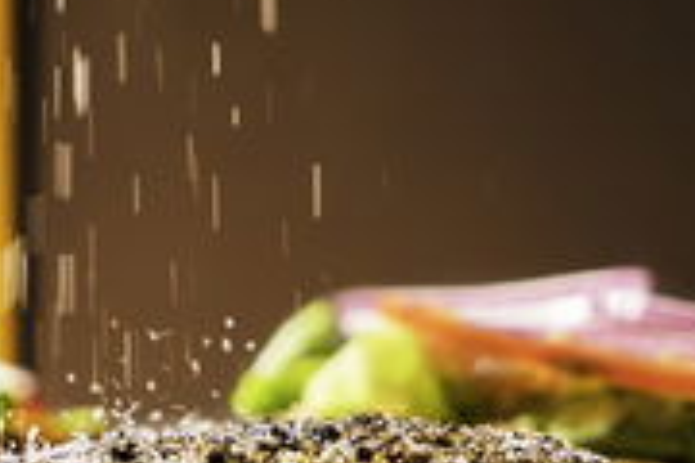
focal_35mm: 109
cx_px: 259
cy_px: 421
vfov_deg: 12.5
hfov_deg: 18.7
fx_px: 2104
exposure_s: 1/250
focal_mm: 49
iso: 100
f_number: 4.5
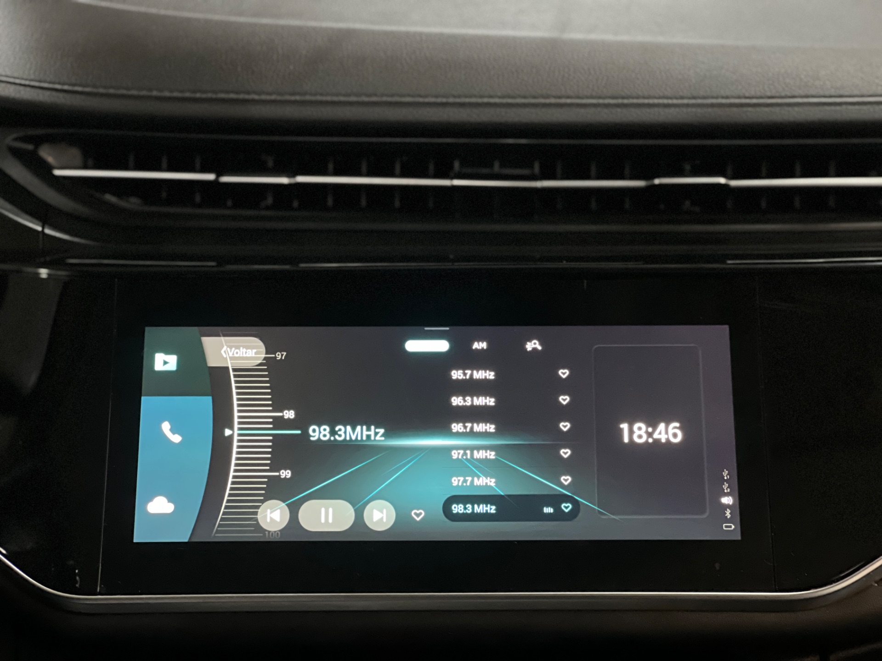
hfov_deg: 25.3
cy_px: 330
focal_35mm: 77
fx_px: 1962
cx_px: 441
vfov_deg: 19.1
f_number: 2.8
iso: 1000
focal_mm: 9
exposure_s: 1/15
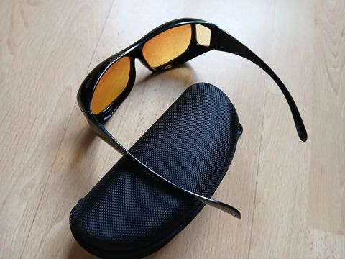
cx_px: 172
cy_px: 130
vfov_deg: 53.1
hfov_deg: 67.3
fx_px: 259
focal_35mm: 26
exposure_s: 1/60
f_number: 1.8
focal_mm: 3.98
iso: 200
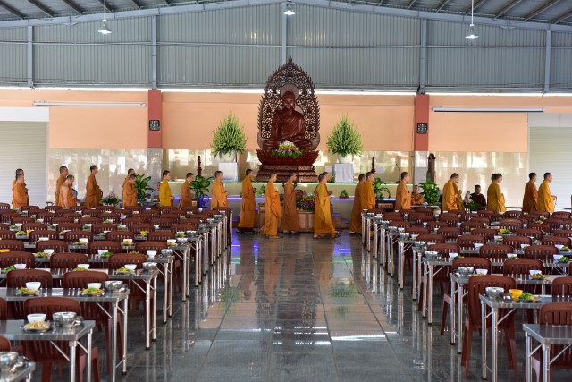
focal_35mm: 56
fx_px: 890
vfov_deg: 24.2
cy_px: 191
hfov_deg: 35.6
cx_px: 286
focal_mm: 56
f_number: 4
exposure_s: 1/100
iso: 1000
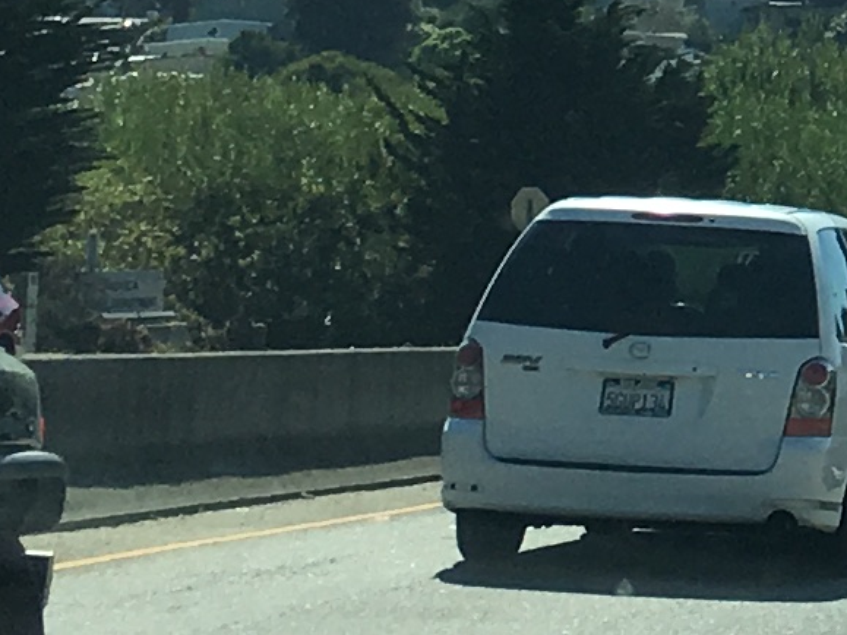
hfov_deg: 8.9
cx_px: 1954
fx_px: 4942
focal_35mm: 202
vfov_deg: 7.2
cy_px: -360
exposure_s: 1/1479
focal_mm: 4.15
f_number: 2.2
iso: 25
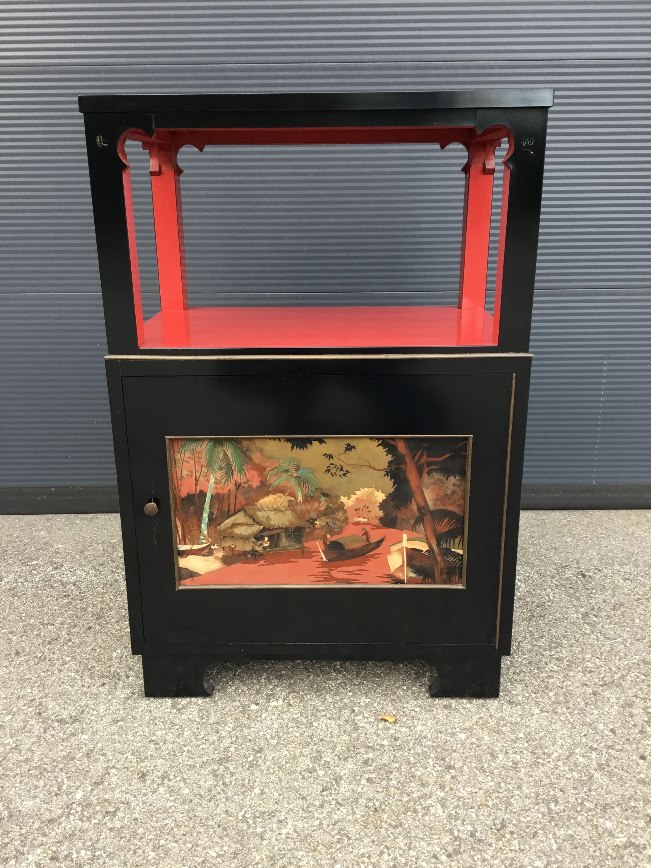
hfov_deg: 45.4
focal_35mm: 31
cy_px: 434
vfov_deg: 58.4
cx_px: 326
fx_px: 777
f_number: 2.4
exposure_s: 1/33
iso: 25
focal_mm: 3.3
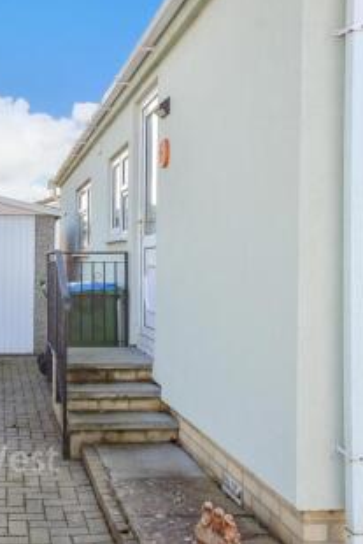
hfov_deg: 28.4
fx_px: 695
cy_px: 268
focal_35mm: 46
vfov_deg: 42.7
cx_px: 54
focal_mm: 20
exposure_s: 1/640
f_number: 7.1
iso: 500
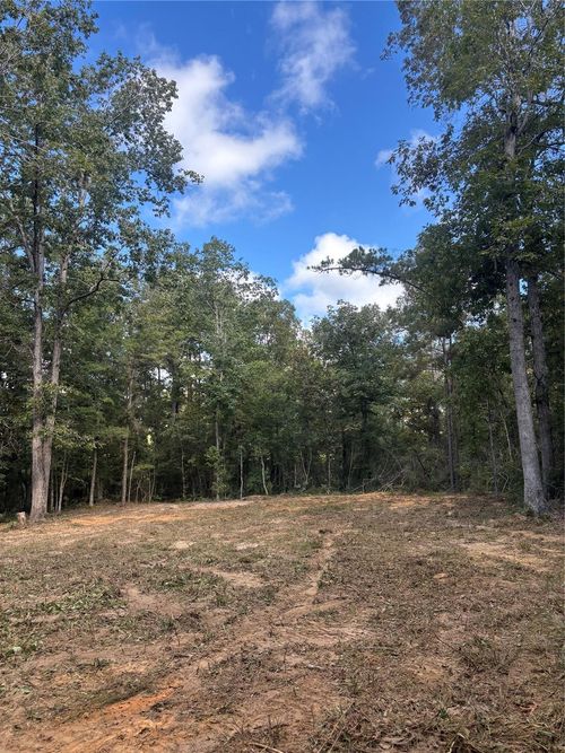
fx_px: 566
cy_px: 376
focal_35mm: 26
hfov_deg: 53.0
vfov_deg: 67.3
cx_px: 282
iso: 50
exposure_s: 1/951
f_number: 1.6
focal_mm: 5.96
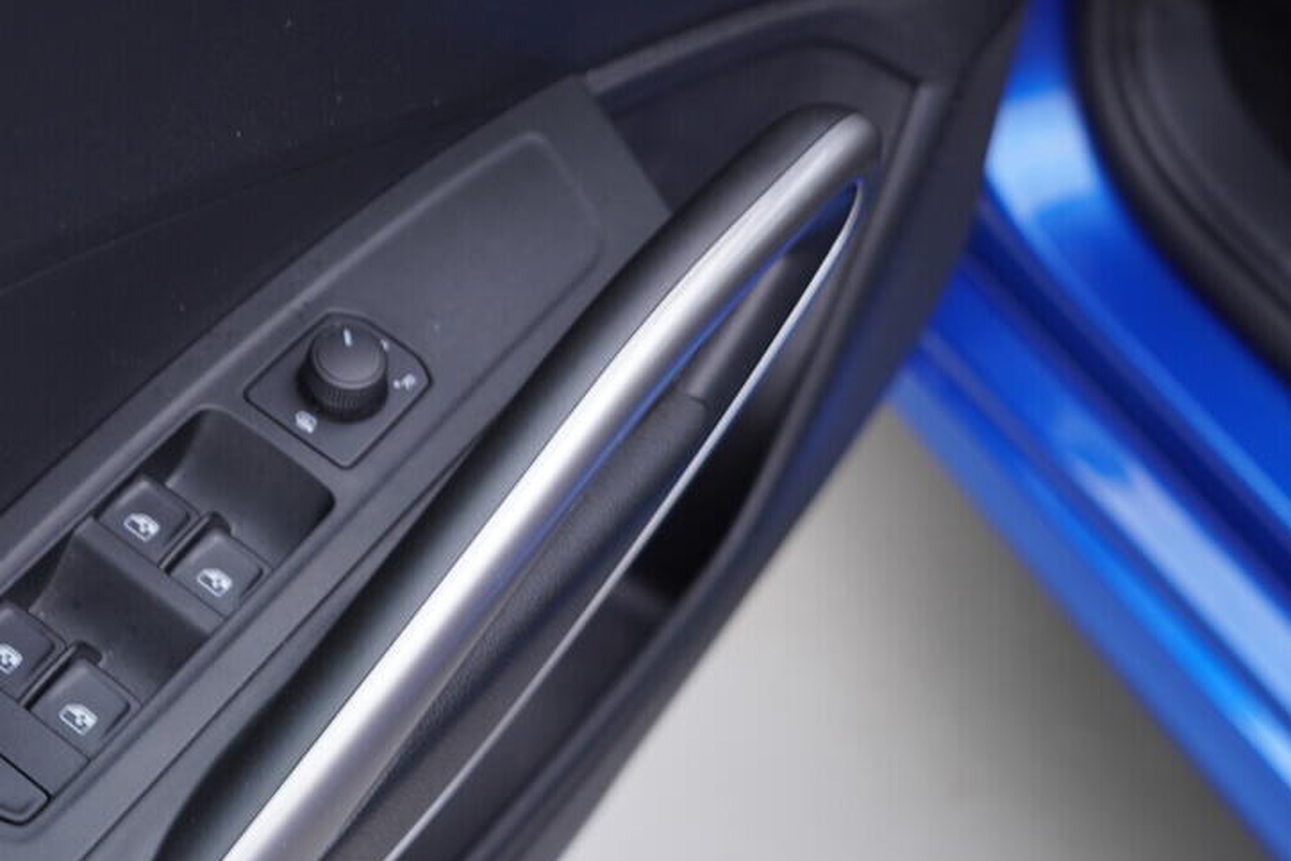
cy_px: 592
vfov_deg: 26.3
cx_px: 400
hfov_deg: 38.3
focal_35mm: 51
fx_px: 1829
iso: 125
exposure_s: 1/40
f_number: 2.8
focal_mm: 24
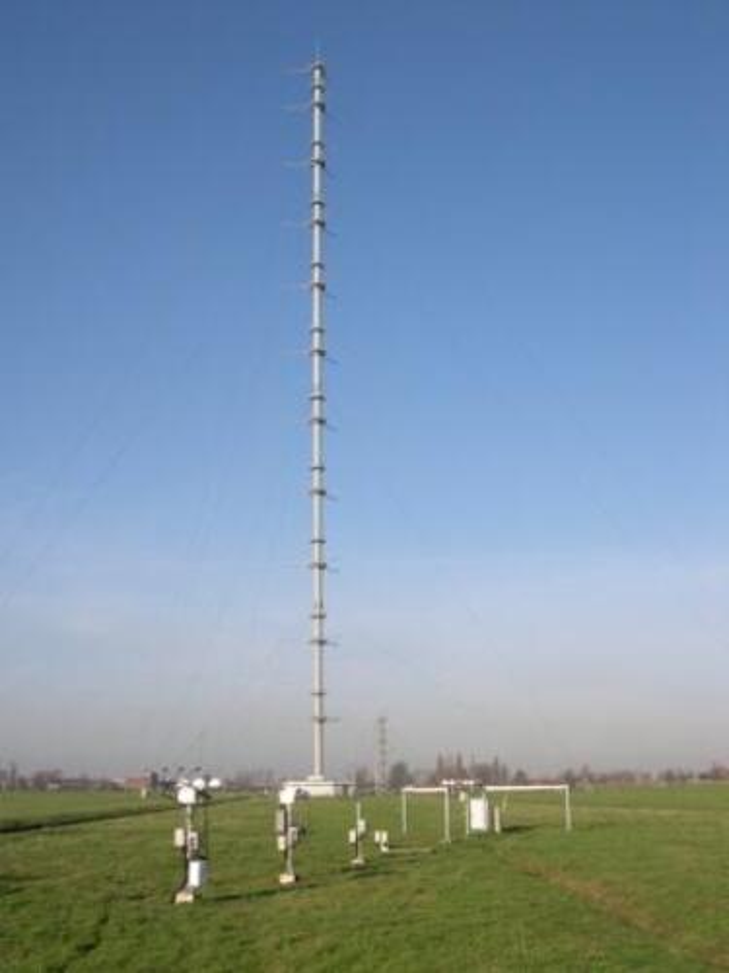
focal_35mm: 38
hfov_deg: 37.7
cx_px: 364
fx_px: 1067
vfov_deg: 49.0
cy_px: 486
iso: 100
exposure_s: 1/176
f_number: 7.6
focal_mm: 8
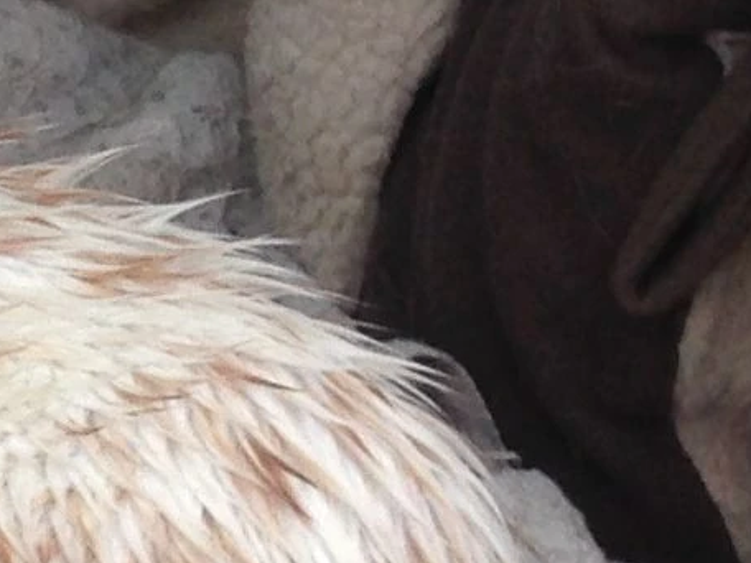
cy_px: 604
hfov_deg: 7.3
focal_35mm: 236
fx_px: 5120
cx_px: -1586
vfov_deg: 6.3
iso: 50
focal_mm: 4.12
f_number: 2.4
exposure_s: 1/328
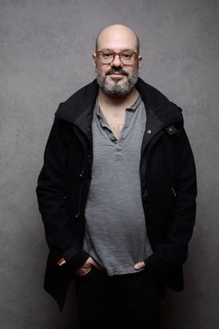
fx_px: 456
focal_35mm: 50
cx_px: 110
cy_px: 164
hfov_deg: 27.0
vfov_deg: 39.6
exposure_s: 1/160
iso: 100
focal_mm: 50
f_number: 16
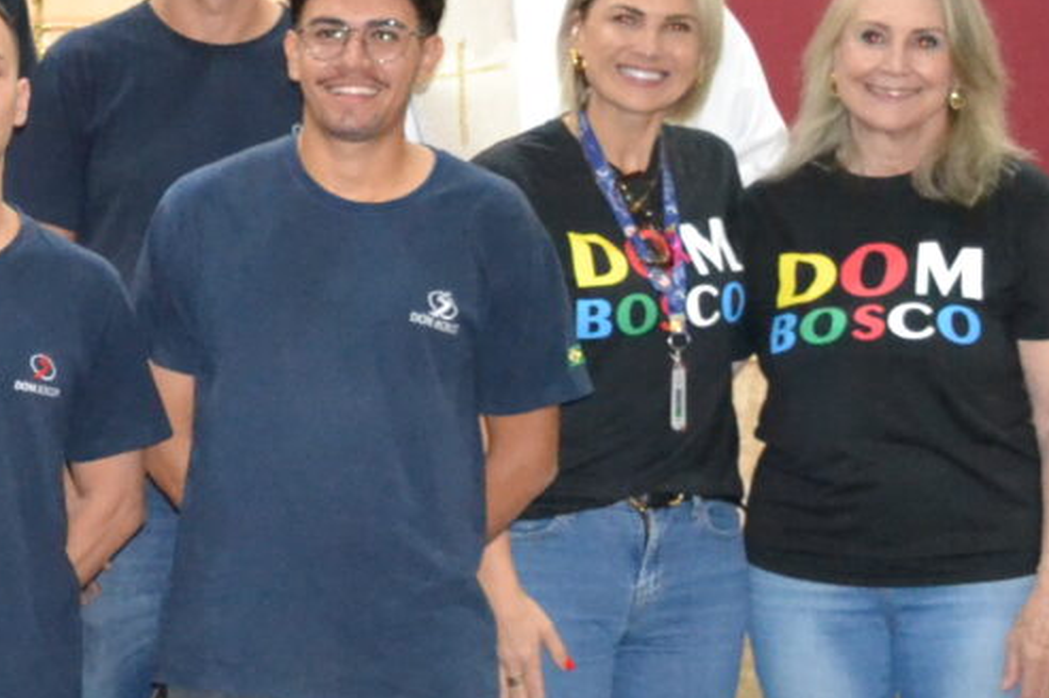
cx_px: -545
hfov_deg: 12.8
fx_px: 4426
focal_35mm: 152
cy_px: 621
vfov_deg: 9.0
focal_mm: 26
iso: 3200
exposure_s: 1/60
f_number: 3.8
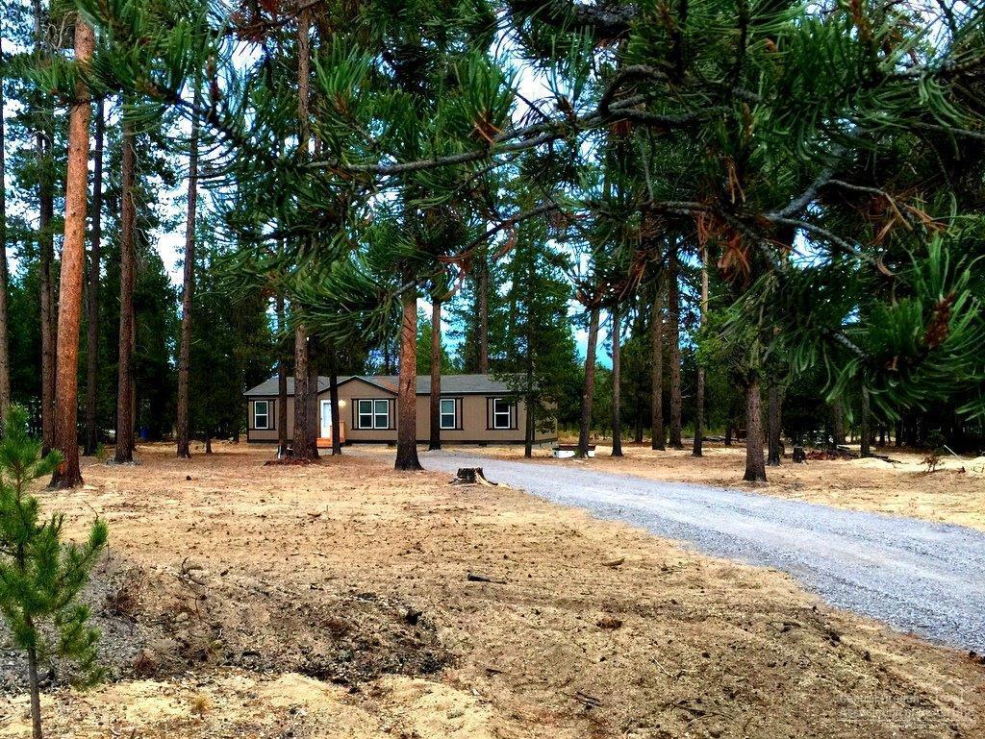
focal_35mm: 29
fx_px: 826
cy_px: 370
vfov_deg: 48.3
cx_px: 492
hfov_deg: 61.6
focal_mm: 4.15
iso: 40
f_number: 2.2
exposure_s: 1/30
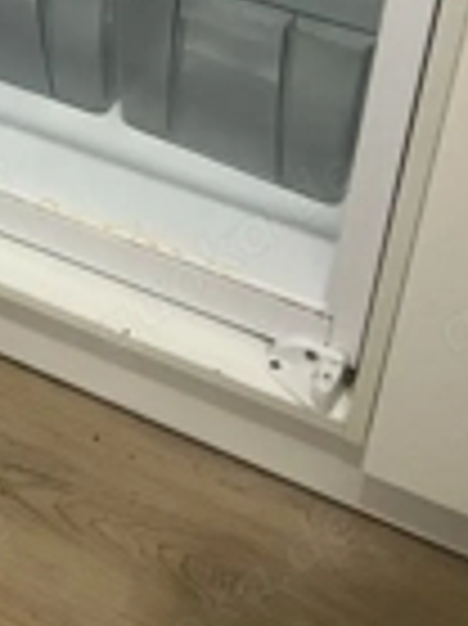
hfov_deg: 19.0
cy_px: -50
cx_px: -22
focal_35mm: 75
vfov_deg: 24.4
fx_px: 1354
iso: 320
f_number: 1.5
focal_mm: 5.7
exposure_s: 1/60
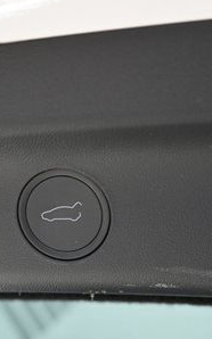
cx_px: 48
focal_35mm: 59
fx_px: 546
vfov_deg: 34.4
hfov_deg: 21.7
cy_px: 215
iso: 400
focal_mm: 18
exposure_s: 1/250
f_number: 4
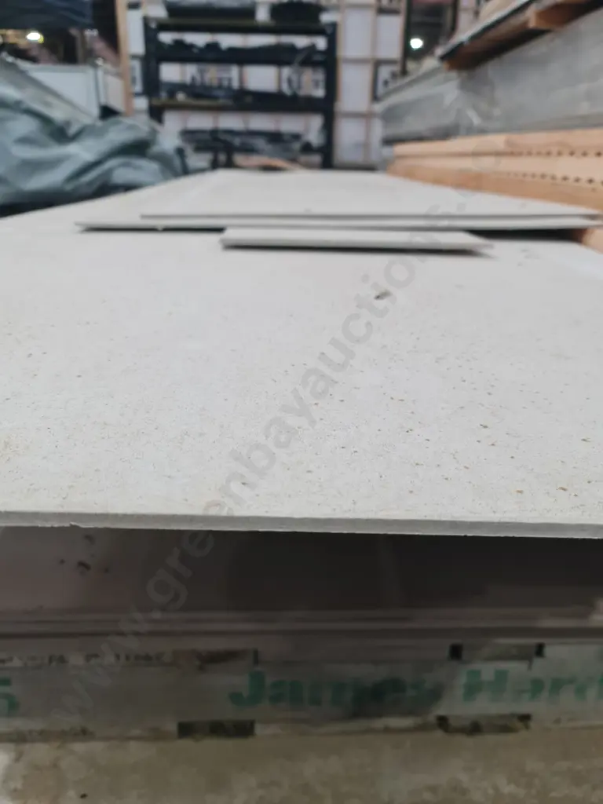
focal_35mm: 25
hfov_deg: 54.9
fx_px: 581
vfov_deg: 69.4
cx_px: 302
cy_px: 402
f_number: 1.8
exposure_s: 1/100
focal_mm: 7
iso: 100
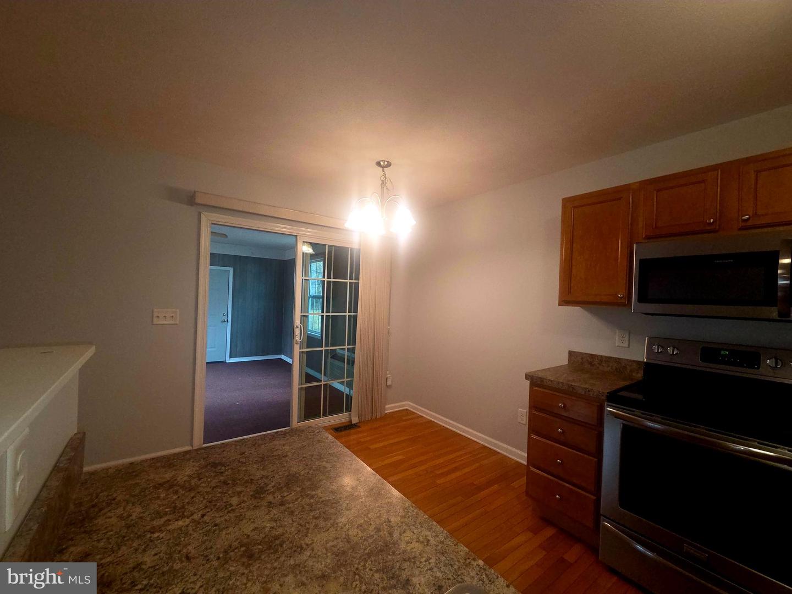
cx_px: 396
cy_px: 297
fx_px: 297
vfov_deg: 89.9
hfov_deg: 106.2
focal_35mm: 13
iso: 200
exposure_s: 1/60.2
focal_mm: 2.2
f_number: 2.2
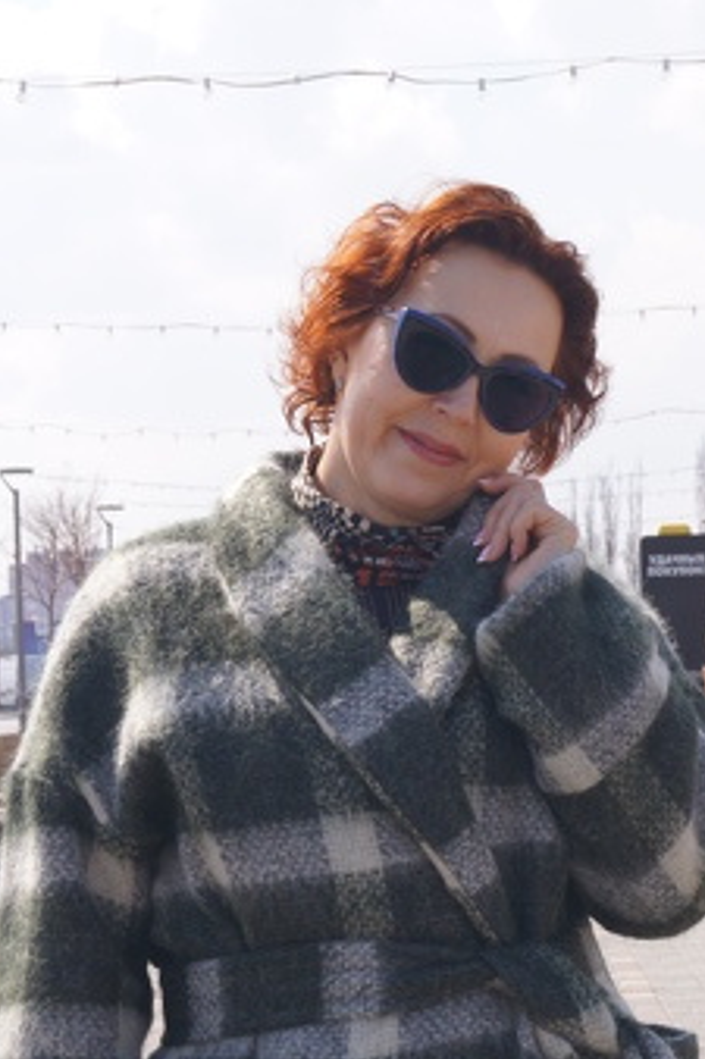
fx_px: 3499
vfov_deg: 17.2
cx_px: 371
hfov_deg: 11.5
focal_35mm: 119
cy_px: 674
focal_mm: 45
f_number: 14
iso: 200
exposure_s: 1/160
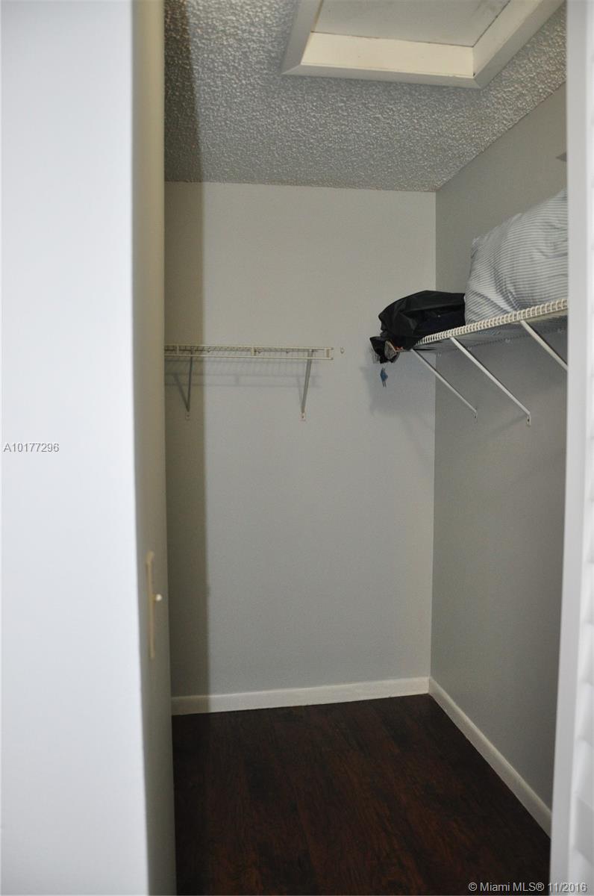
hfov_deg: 47.8
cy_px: 448
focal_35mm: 27
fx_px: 671
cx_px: 297
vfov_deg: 67.5
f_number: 3.5
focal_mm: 18
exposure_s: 1/60
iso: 800
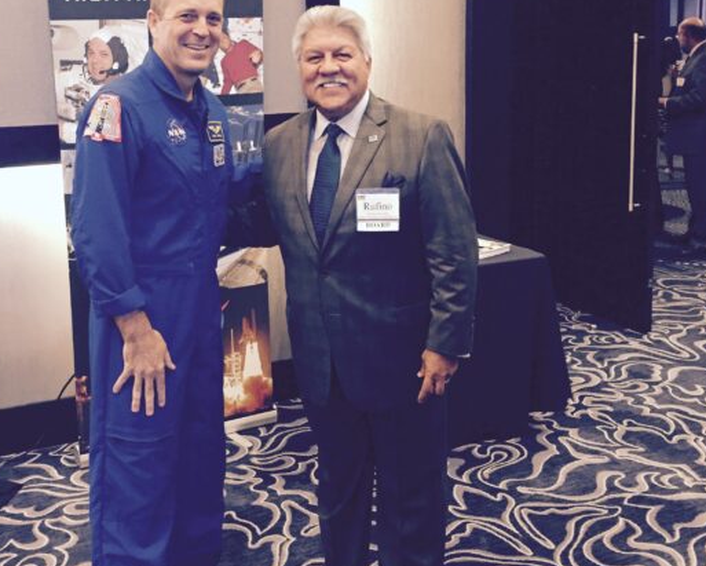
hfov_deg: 42.8
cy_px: 187
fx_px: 899
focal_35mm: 43
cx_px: 314
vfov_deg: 34.6
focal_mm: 4.15
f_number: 2.2
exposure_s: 1/15
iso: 250
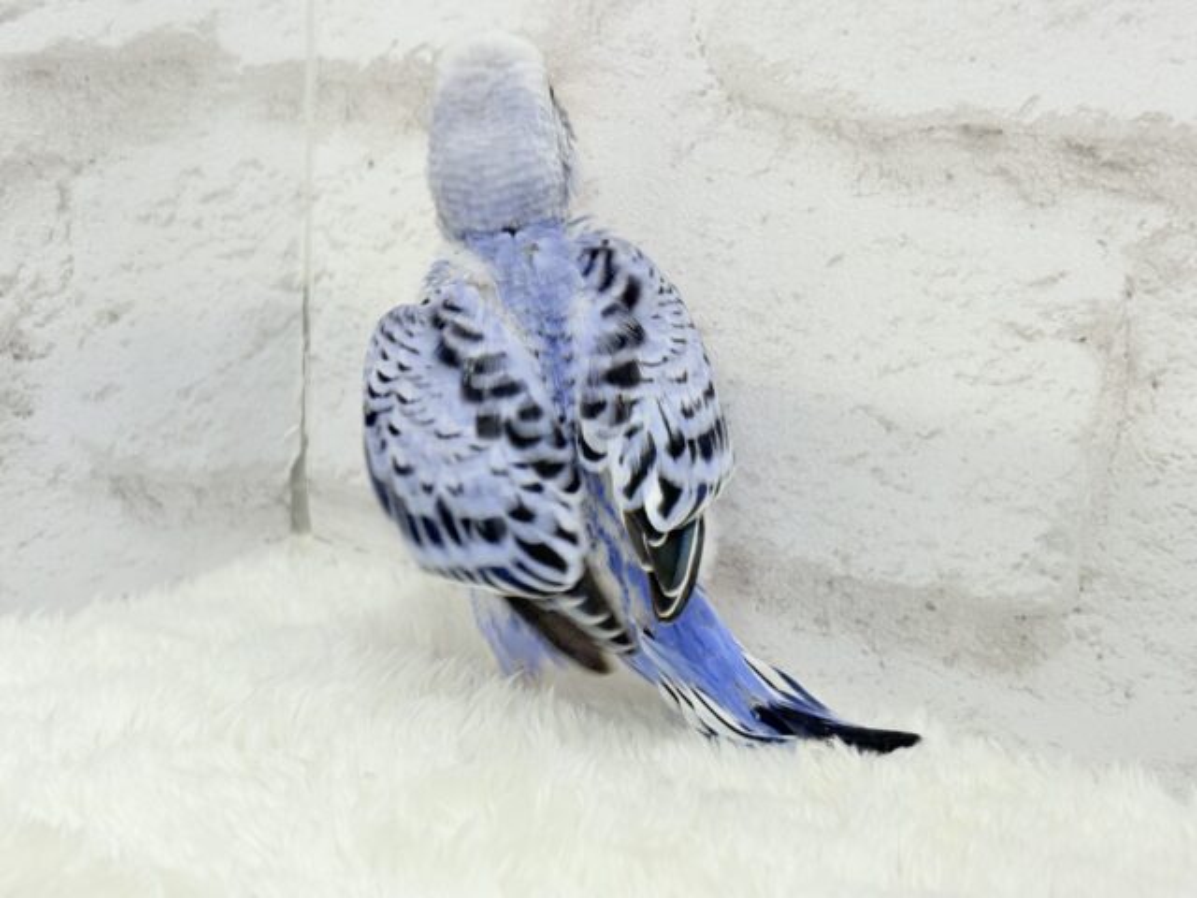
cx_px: 598
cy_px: 449
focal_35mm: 52
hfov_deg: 36.8
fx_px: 1798
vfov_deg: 28.0
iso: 40
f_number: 1.6
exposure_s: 1/50
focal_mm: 5.96
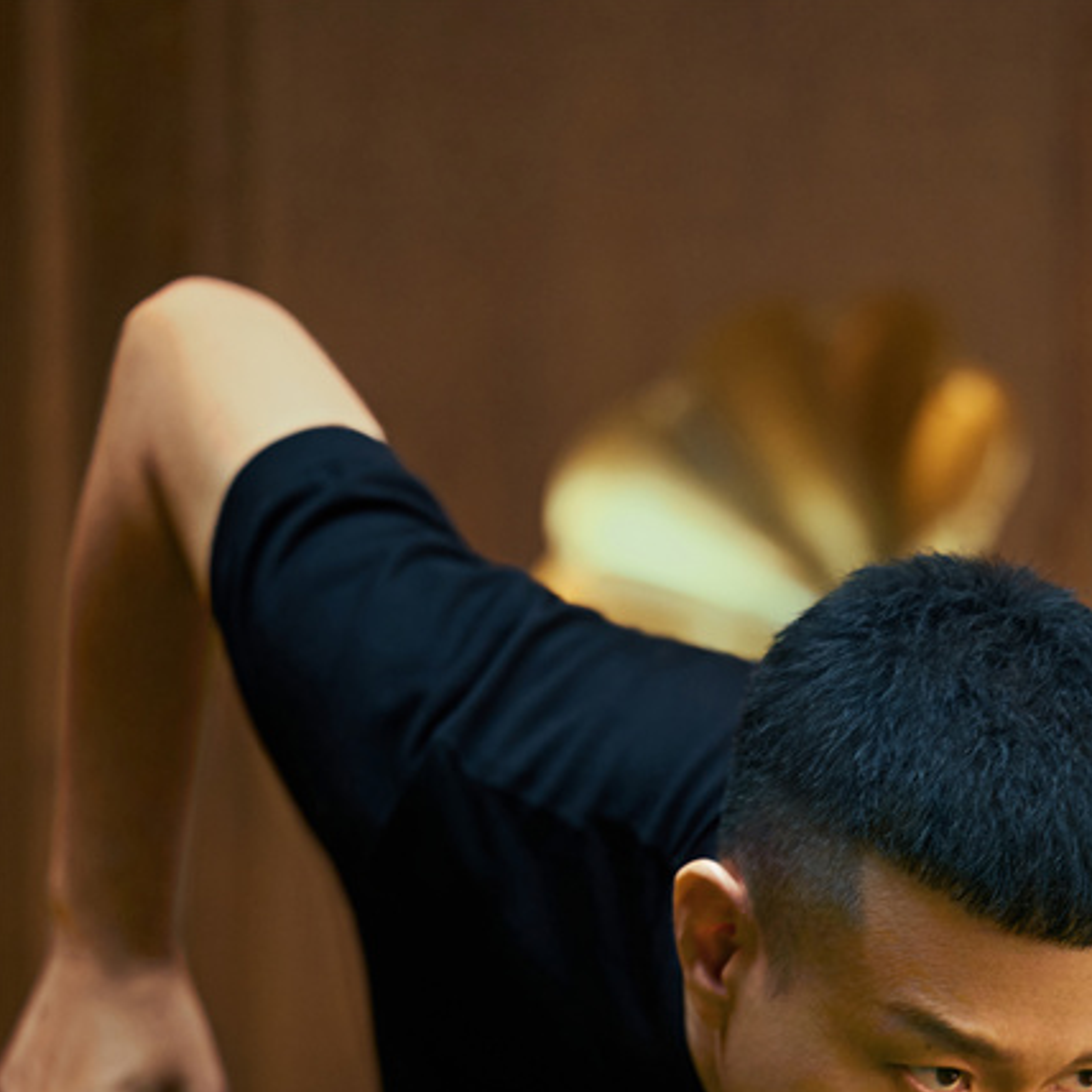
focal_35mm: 195
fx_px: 6960
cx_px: 758
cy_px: 1143
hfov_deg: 9.0
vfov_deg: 8.9
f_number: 2.8
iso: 800
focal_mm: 109
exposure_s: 1/125
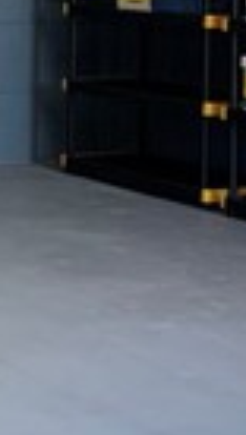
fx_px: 1514
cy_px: -19
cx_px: -520
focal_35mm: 131
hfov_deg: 7.9
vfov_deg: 16.0
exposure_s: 1/116
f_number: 1.8
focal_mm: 4.25
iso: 100
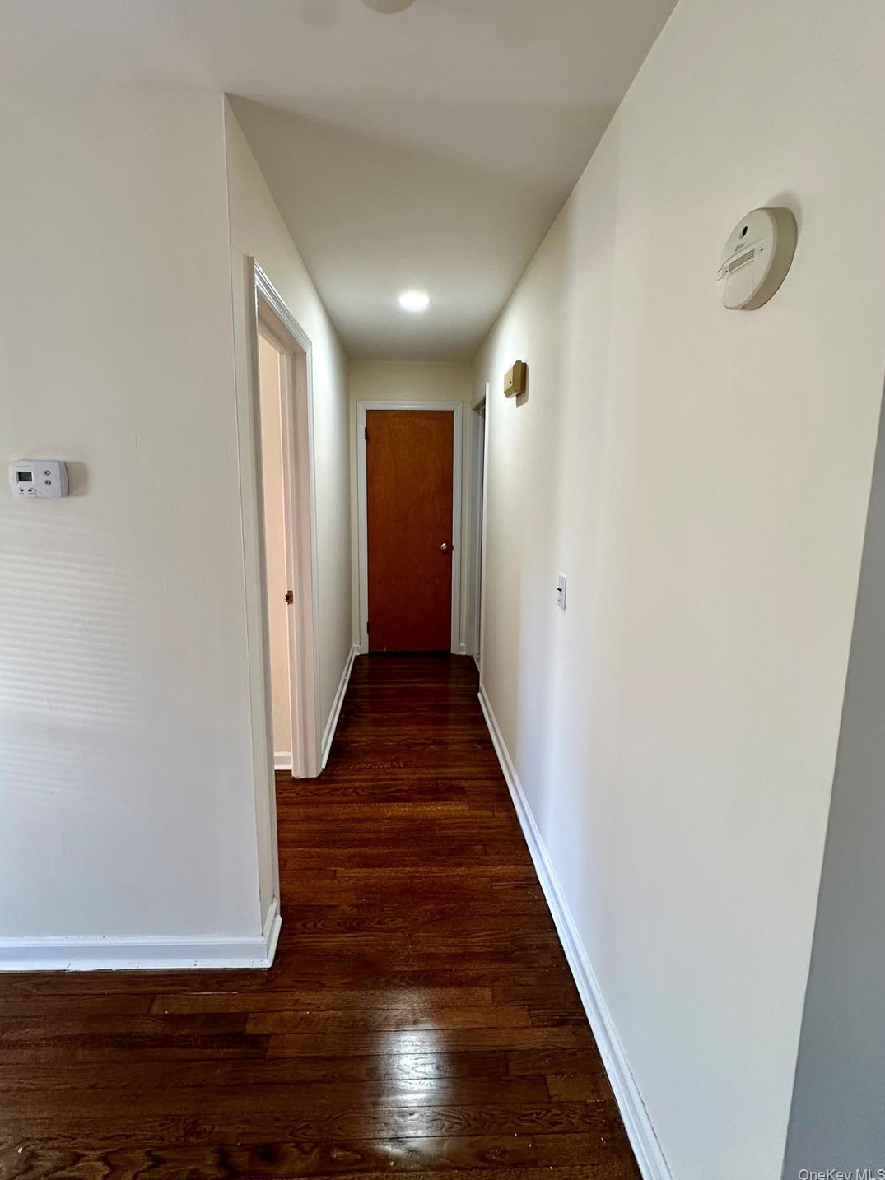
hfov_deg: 81.7
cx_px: 418
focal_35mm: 15
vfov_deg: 98.1
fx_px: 511
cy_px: 554
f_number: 2.2
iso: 200
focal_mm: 2.22
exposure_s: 1/120
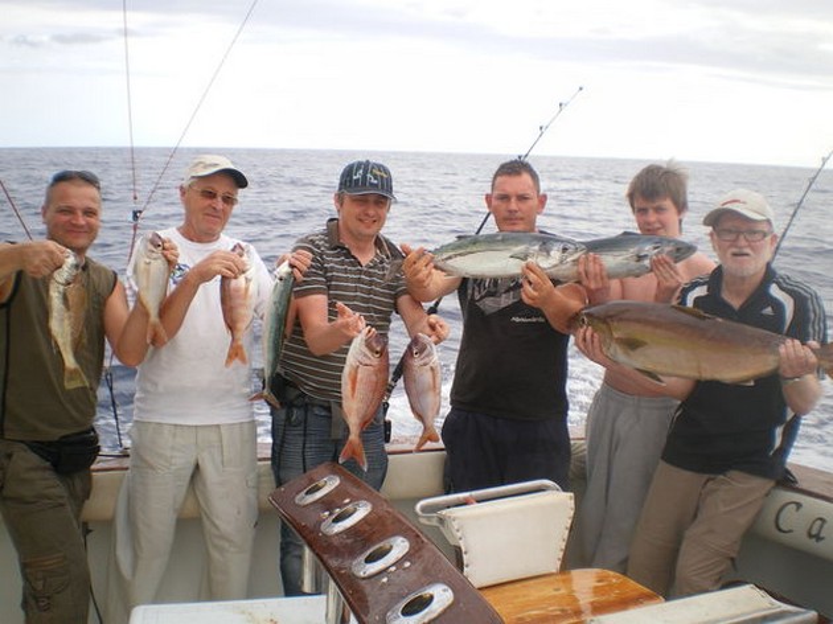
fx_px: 866
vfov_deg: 39.6
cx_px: 416
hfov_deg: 51.4
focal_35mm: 36
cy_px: 312
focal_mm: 6.3
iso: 50
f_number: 4.6
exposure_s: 1/125
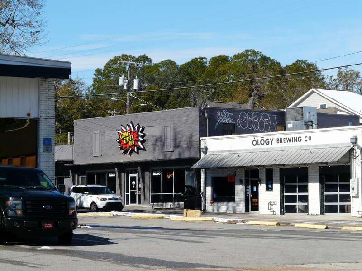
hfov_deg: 16.4
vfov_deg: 12.3
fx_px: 1255
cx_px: 181
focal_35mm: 120
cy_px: 136
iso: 100
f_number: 6.3
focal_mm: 19.7
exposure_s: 1/500
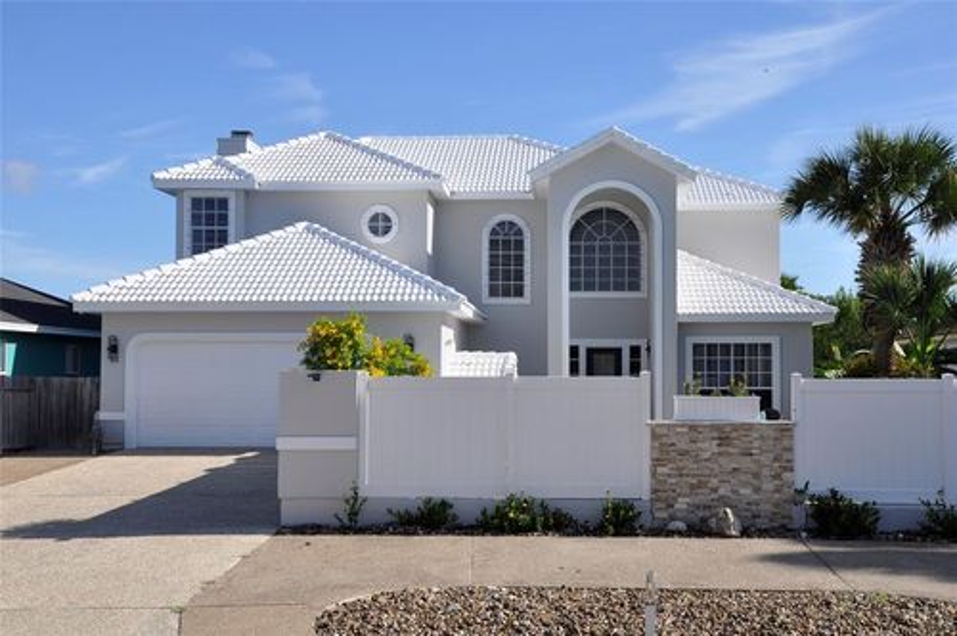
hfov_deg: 41.2
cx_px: 478
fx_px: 1274
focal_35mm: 48
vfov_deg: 28.0
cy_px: 318
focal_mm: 32
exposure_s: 1/500
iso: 200
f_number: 11
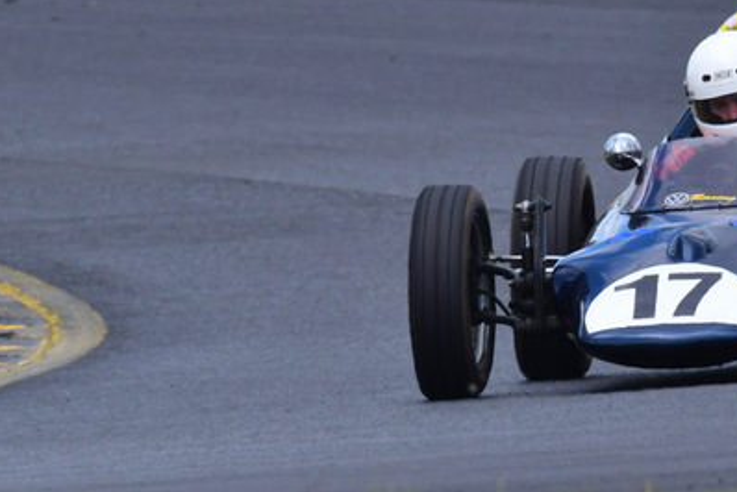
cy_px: 102
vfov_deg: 0.9
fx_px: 30894
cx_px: 556
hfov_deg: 1.4
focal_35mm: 1508
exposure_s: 1/640
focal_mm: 500
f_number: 11
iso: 640
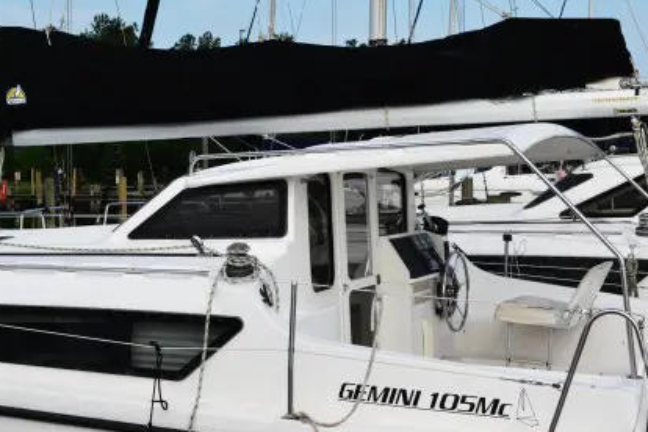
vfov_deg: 20.9
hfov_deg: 30.9
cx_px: 290
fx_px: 1170
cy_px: 206
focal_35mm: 65
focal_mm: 28
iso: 100
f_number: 8
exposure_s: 1/250
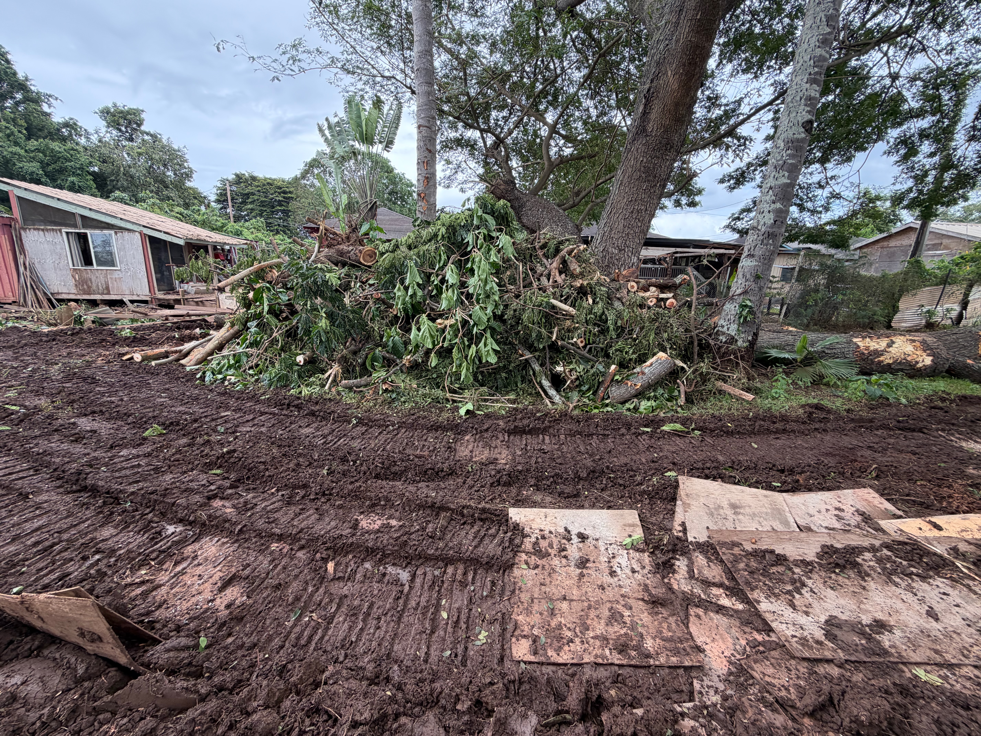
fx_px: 397
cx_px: 490
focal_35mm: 14
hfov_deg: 102.1
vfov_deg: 85.7
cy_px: 368
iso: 50
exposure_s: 1/197
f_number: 2.2
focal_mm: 2.22
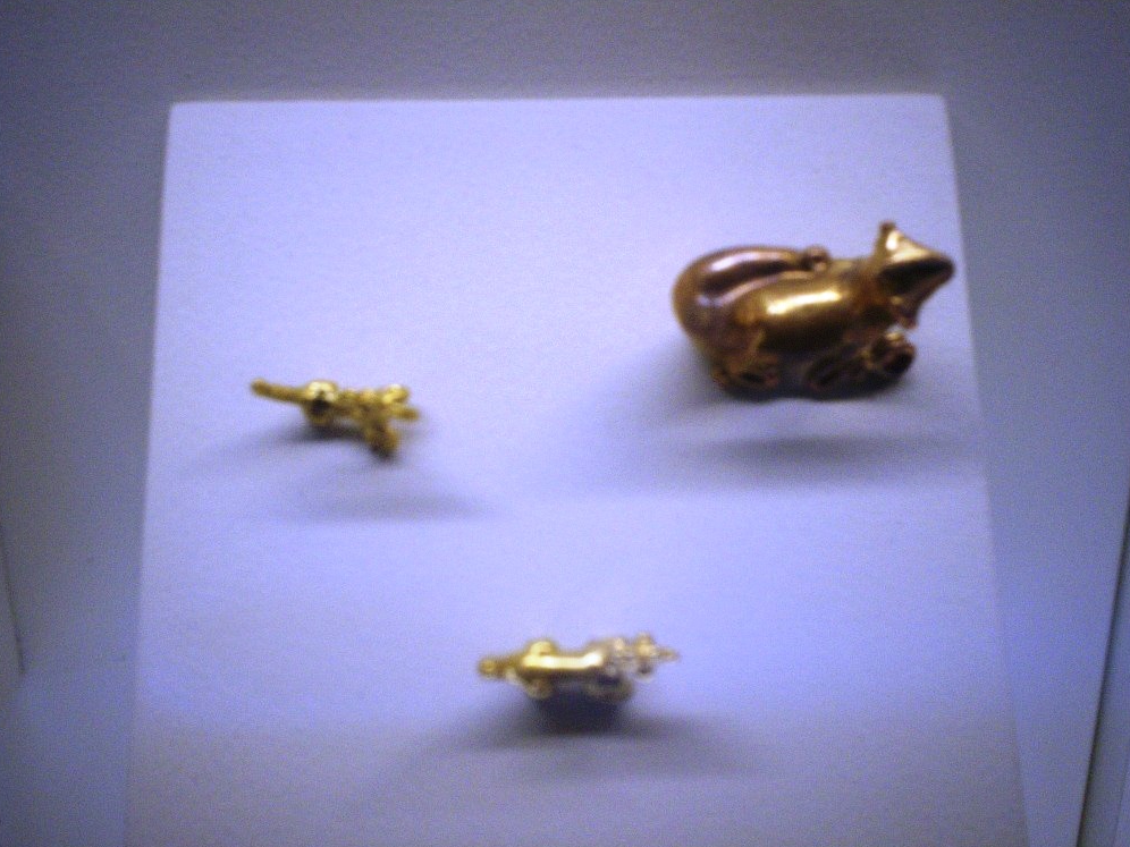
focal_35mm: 37
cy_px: 420
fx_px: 1208
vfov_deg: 38.7
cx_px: 559
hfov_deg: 50.1
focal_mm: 6
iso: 140
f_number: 4.5
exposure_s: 1/17
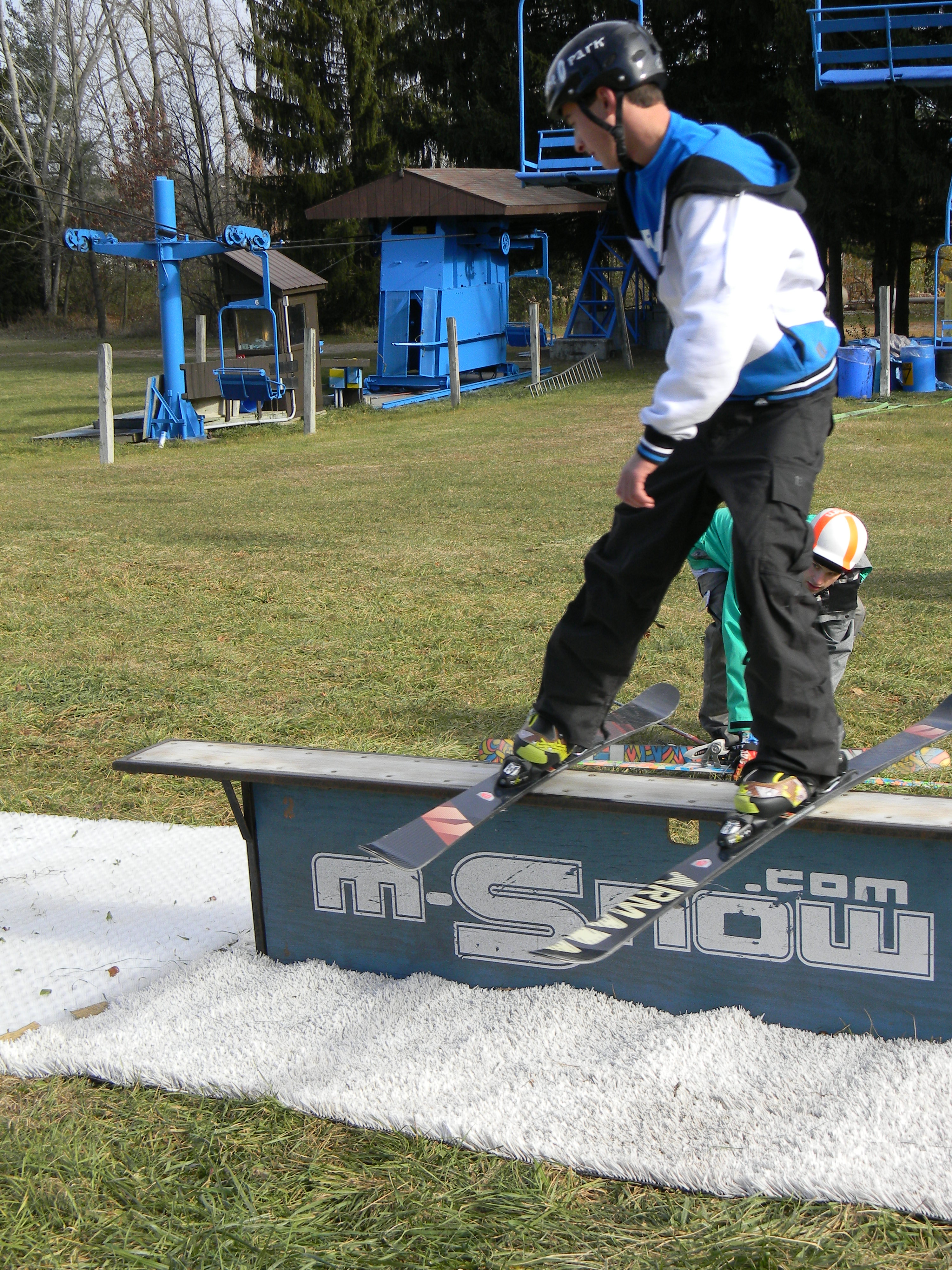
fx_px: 2053
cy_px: 635
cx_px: 476
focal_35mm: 56
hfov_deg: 26.1
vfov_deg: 34.3
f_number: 4.1
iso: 80
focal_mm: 10.1
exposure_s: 1/436
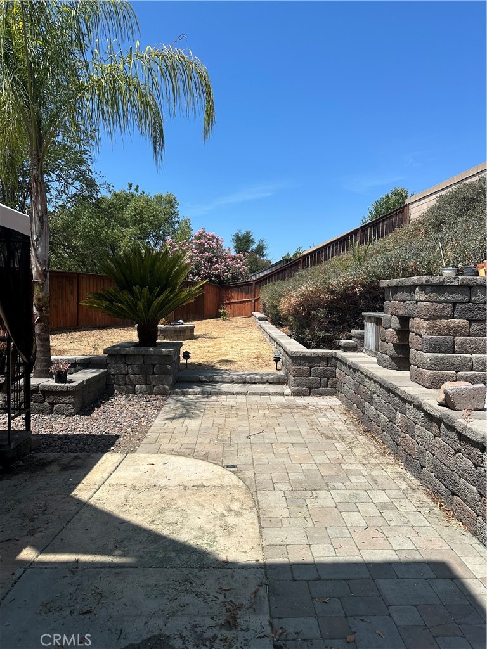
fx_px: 450
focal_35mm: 24
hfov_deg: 56.8
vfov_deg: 71.6
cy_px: 324
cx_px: 244
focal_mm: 6.86
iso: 80
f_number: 1.78
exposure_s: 1/5525
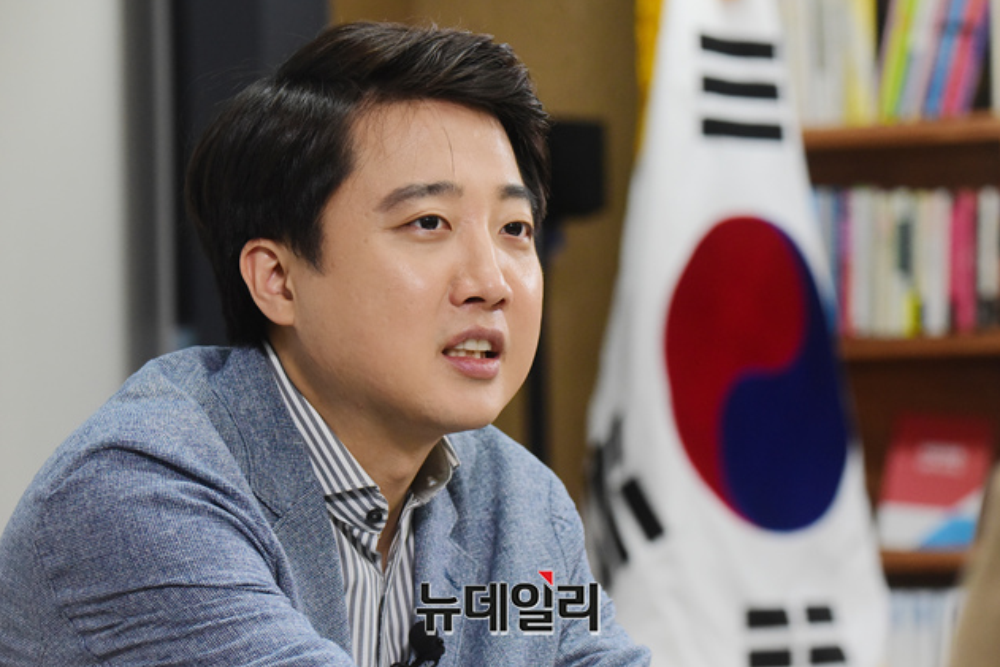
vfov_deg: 8.5
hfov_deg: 12.7
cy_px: 333
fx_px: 4501
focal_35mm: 162
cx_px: 504
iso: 3200
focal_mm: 160
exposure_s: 1/250
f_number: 7.1
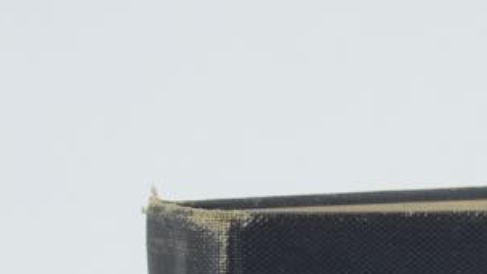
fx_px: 4261
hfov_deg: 6.5
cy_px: 602
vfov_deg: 3.6
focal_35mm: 330
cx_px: 527
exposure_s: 1/125
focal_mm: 50
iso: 640
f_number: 5.6
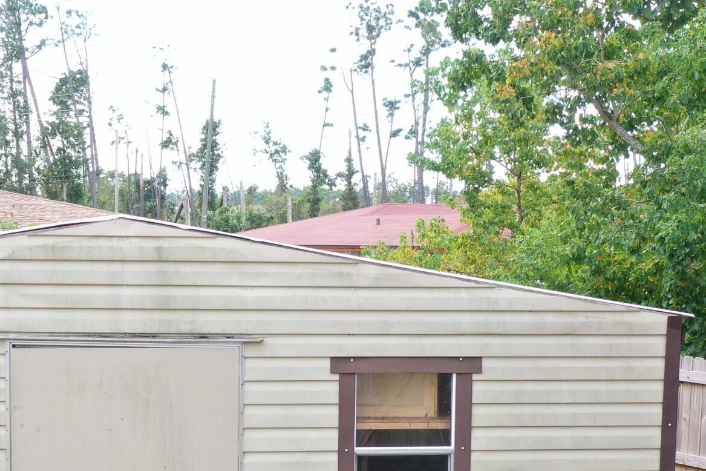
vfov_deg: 18.6
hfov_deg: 27.6
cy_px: 440
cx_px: 166
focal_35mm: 72
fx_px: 1412
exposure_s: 1/160
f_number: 4.5
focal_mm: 10.26
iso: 100
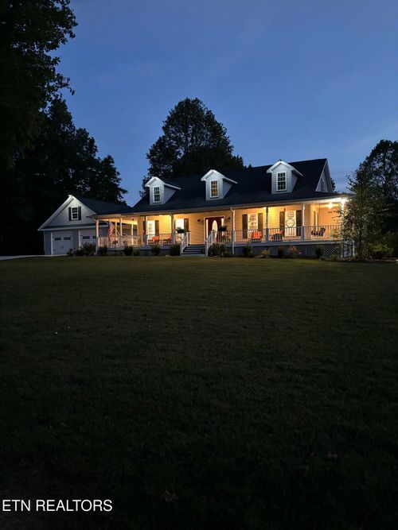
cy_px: 265
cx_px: 199
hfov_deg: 53.0
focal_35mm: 26
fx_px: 399
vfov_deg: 67.3
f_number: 1.6
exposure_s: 1/30
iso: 1000
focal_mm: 5.96
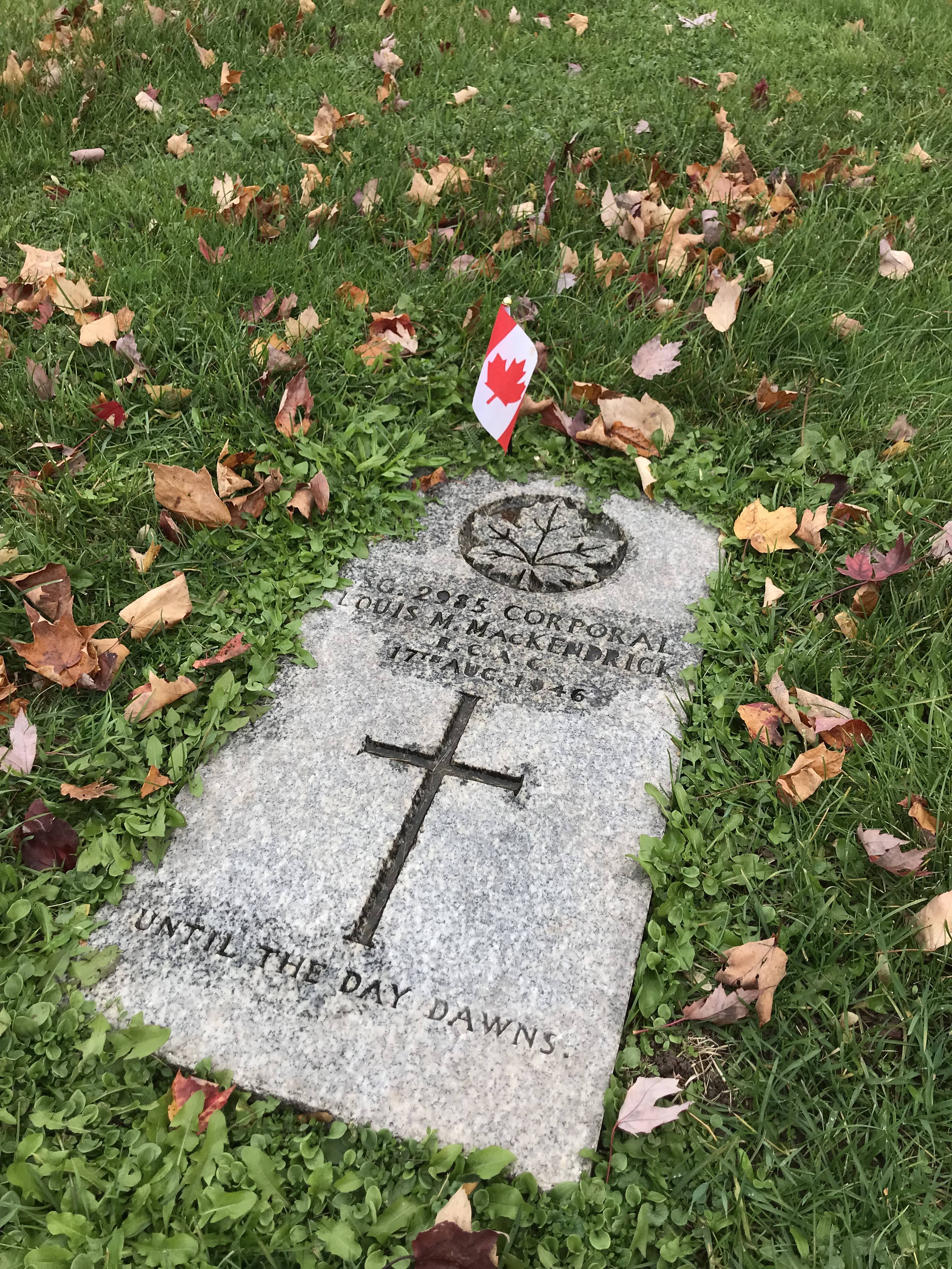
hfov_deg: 49.7
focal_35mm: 28
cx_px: 476
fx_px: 1027
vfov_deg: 63.4
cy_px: 634
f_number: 1.8
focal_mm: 3.99
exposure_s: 1/584
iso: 20
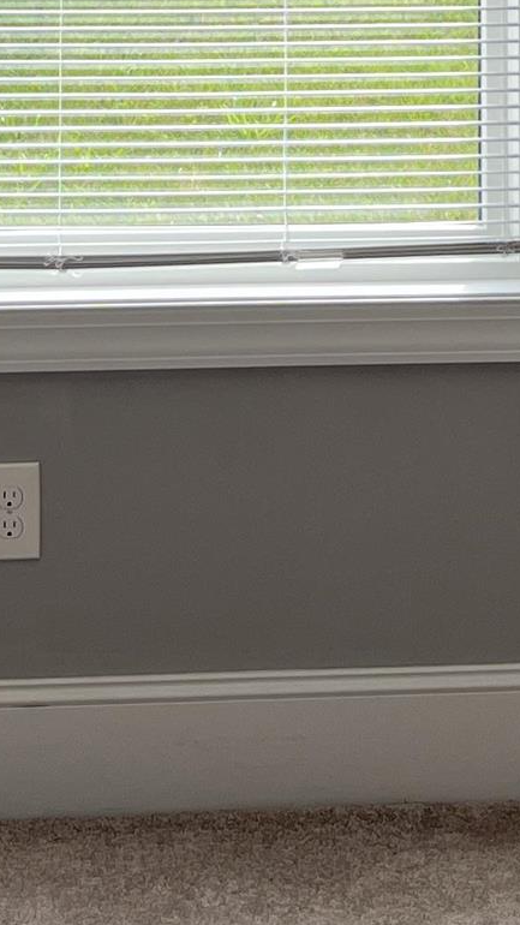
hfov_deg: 10.7
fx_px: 2771
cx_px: 84
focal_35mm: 113
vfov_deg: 17.2
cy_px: -448
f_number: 1.6
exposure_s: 1/243
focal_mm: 5.1
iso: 40
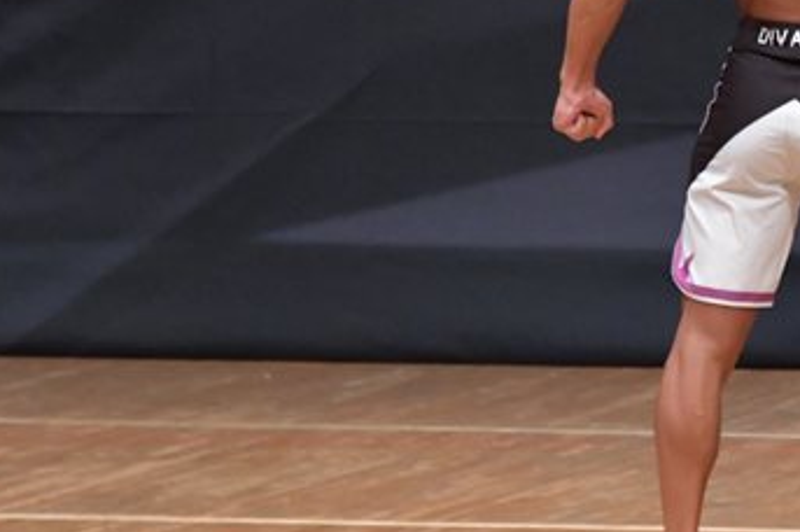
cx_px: 855
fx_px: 15052
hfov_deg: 3.0
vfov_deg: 2.0
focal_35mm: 678
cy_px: 84
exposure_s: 1/400
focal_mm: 200
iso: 6400
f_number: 5.6
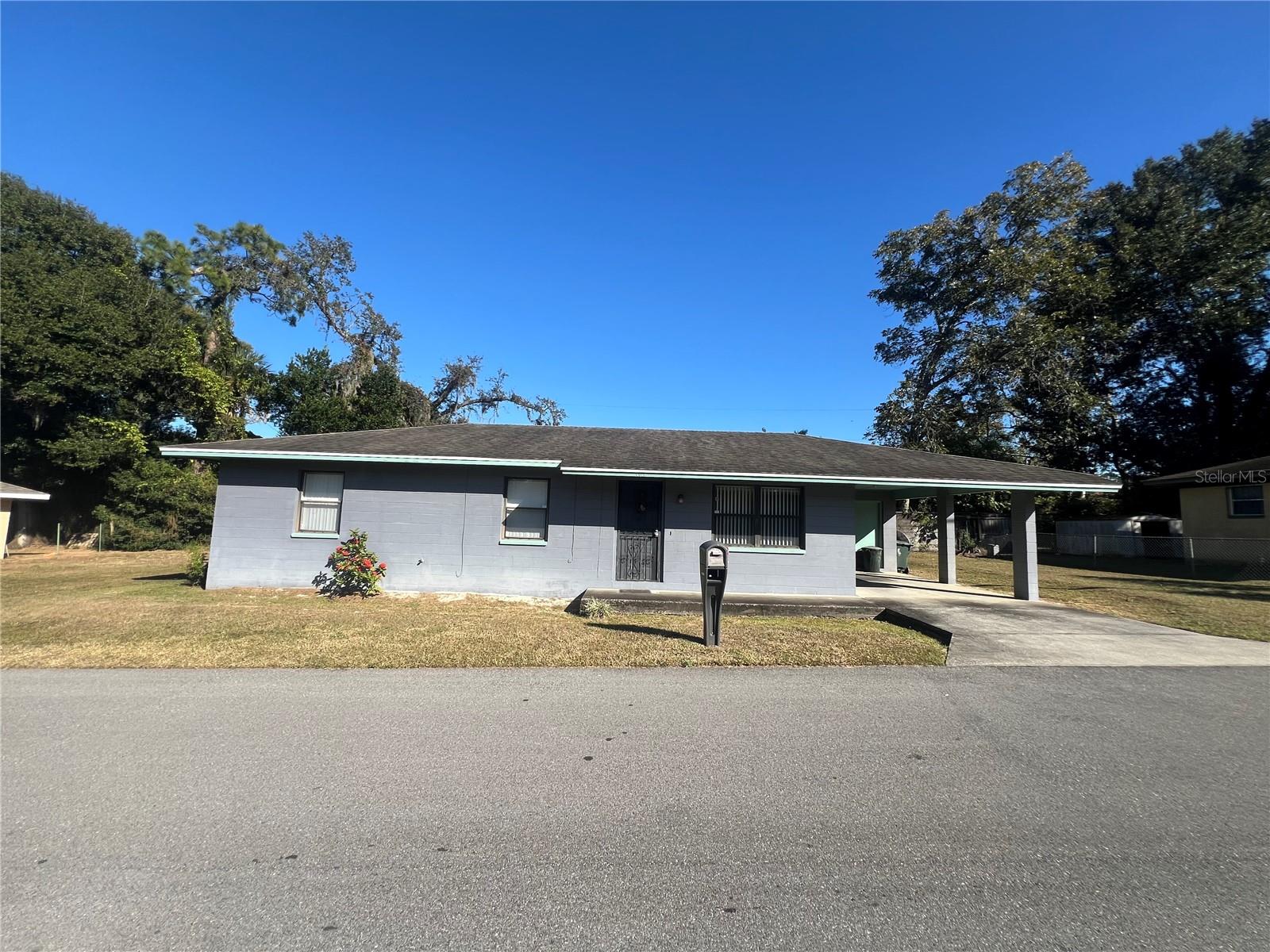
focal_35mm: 13
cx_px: 635
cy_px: 476
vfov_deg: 89.9
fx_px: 477
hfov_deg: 106.2
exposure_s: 1/1357
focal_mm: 1.57
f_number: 1.8
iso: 32
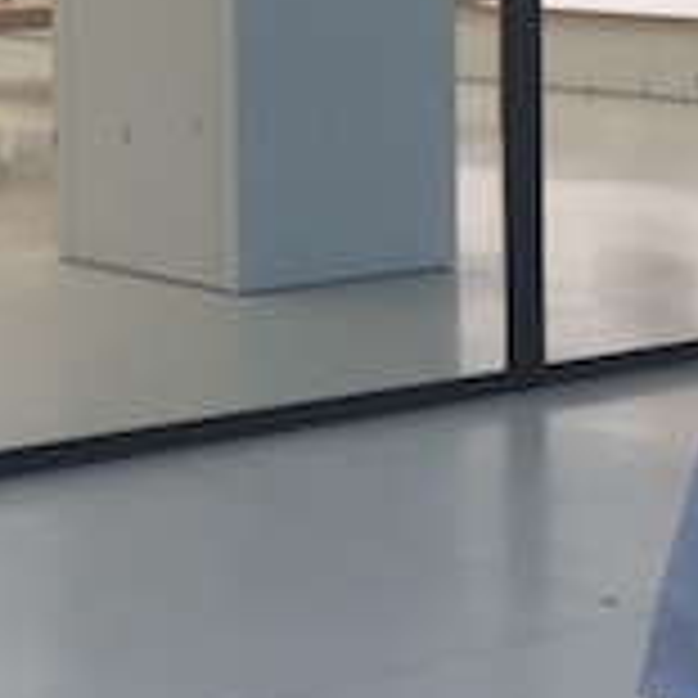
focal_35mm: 109
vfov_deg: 15.6
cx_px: -473
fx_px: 2487
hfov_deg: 14.4
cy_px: -38
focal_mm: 4.15
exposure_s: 1/101
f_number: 2.2
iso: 32
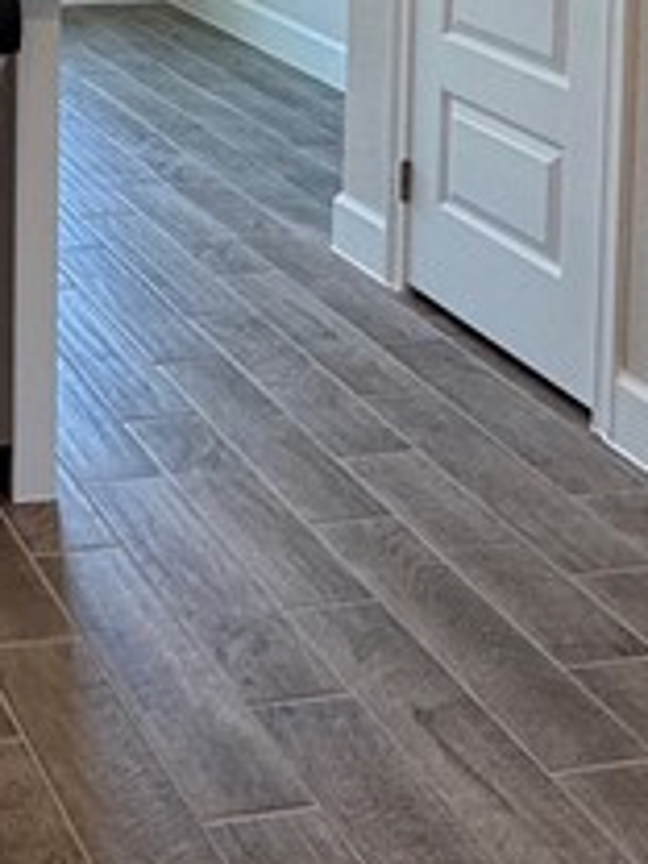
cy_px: -241
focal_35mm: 69
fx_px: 1722
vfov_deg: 24.7
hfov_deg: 19.3
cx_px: -249
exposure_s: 1/120
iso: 64
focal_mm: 2.22
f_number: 2.2
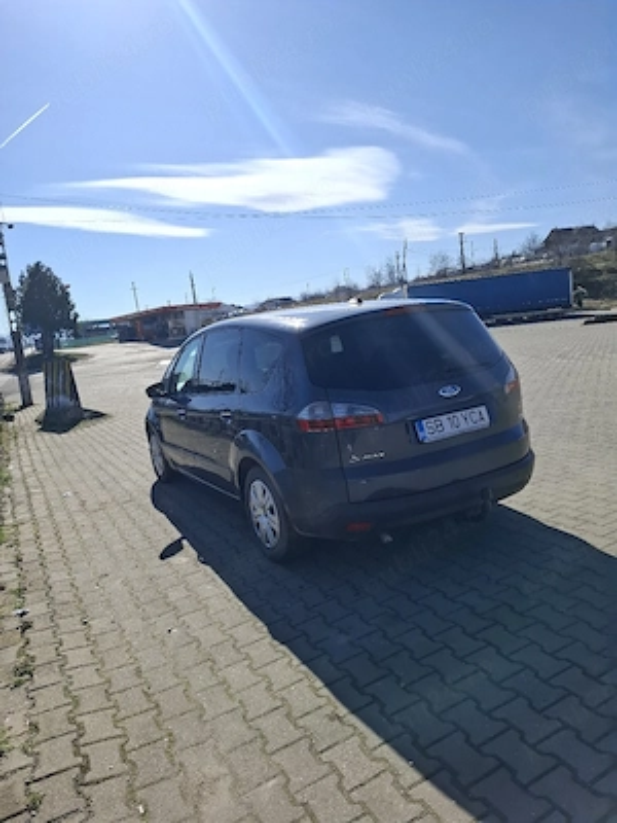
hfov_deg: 58.9
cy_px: 412
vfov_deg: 73.9
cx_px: 308
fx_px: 547
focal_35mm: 23
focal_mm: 5.54
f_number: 1.8
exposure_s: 1/3333
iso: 50
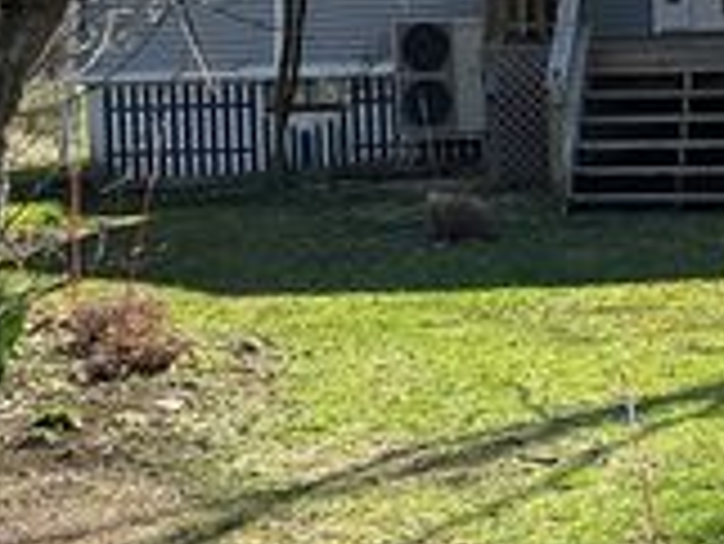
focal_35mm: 90
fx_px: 1884
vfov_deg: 16.3
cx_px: 720
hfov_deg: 21.0
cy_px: 79
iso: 25
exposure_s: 1/1490
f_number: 1.8
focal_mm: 3
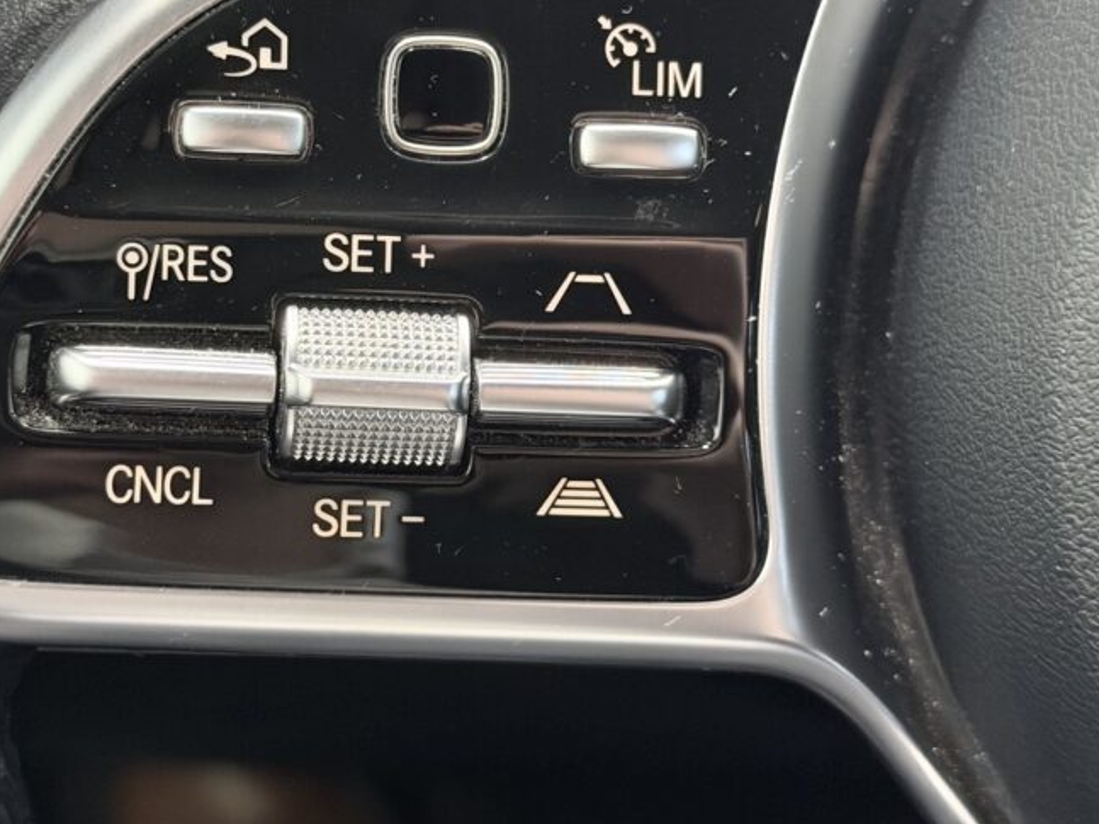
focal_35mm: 76
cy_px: 285
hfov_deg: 25.6
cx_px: 401
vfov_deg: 19.3
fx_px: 2412
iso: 640
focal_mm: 6.76
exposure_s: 1/27
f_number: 1.78
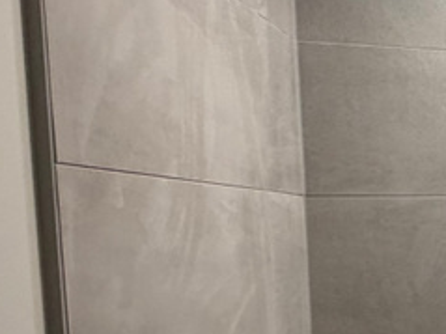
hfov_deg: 21.1
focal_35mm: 60
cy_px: 276
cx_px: 810
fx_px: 773
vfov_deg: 24.0
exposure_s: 1/60
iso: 200
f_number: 2.2
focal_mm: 2.22
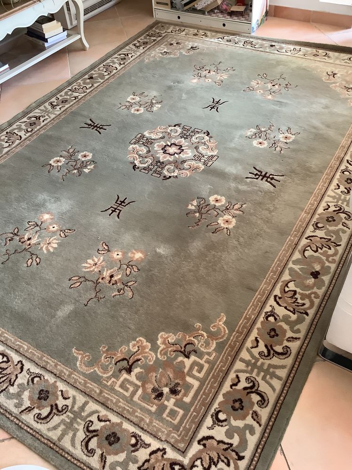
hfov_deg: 45.4
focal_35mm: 31
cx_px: 176
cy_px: 235
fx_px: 420
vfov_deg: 58.4
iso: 250
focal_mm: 3.3
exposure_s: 1/60
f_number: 2.4
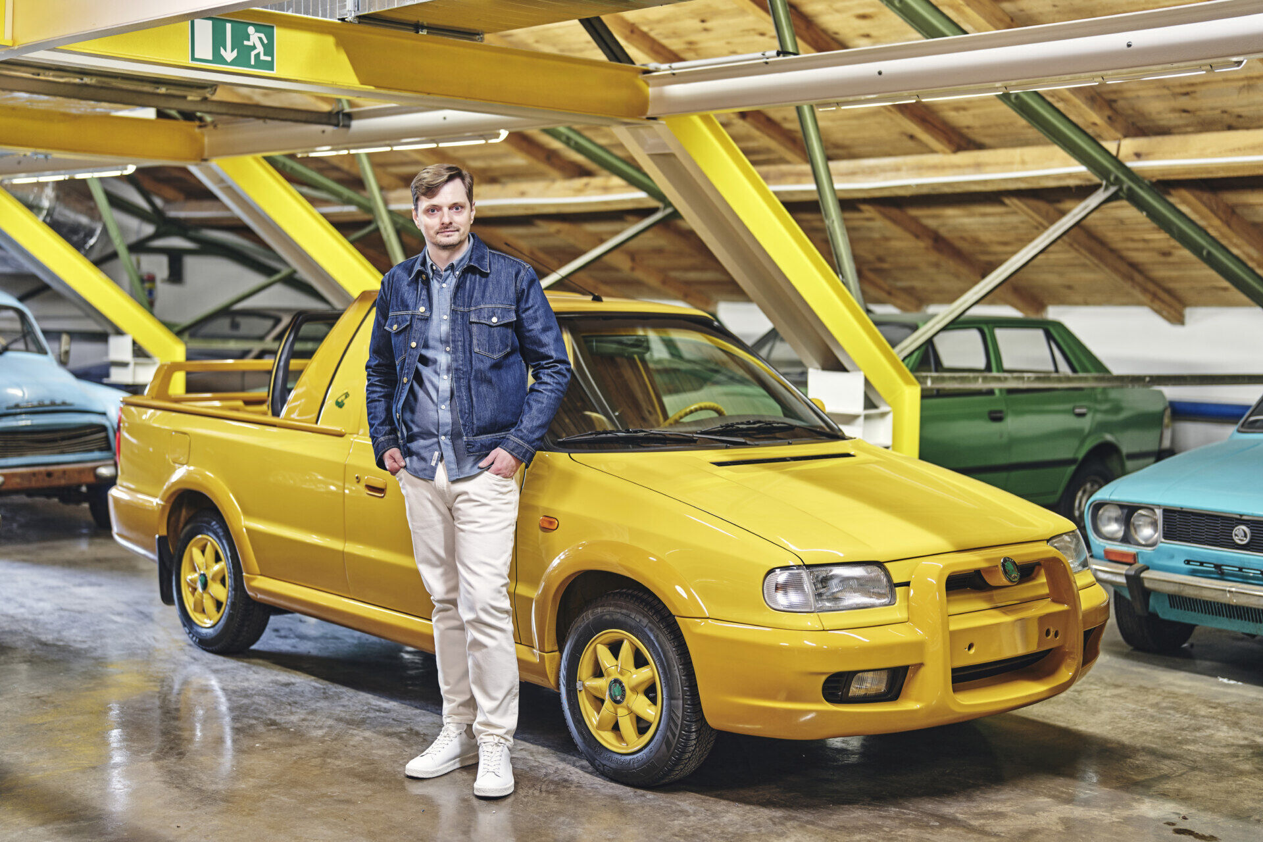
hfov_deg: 39.6
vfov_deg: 27.0
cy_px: 421
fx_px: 1754
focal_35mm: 50
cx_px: 632
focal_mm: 50
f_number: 1.8
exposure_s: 1/30
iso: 200
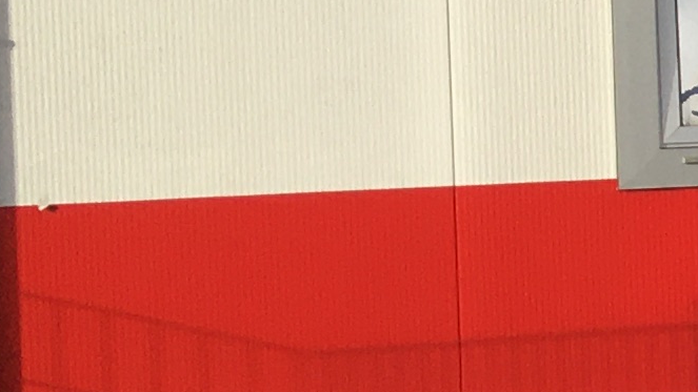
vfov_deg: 6.3
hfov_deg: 9.3
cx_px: 1955
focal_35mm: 192
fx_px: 3554
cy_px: 105
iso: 25
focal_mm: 4.15
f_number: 2.2
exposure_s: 1/386
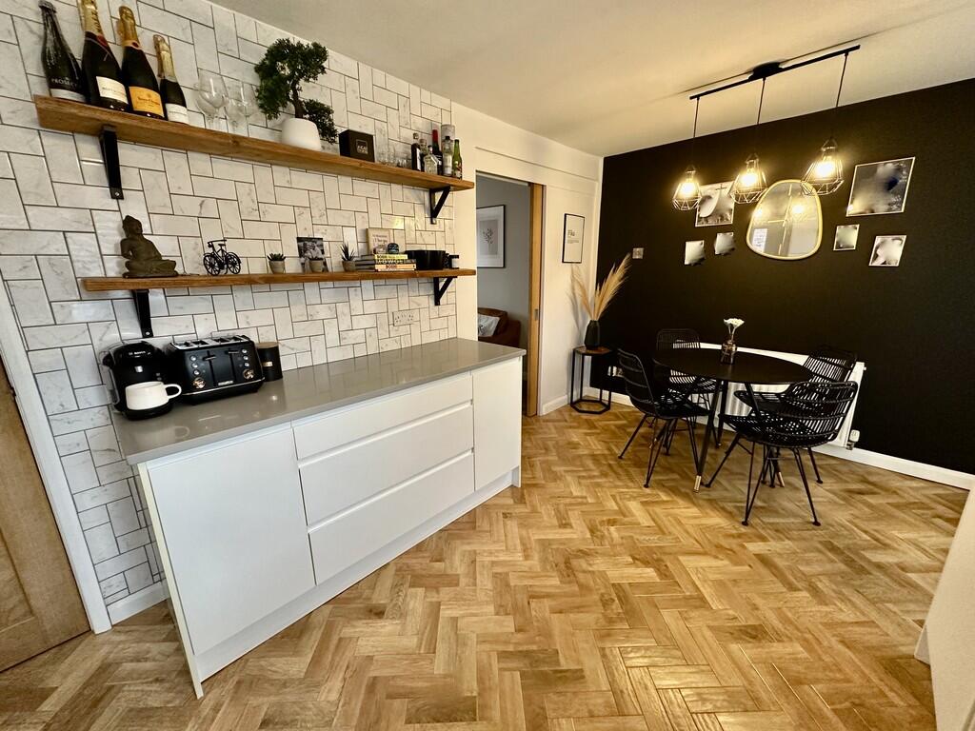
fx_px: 394
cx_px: 488
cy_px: 366
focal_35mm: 14
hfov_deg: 102.1
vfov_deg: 85.7
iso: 320
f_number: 2.2
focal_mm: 2.22
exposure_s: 1/100
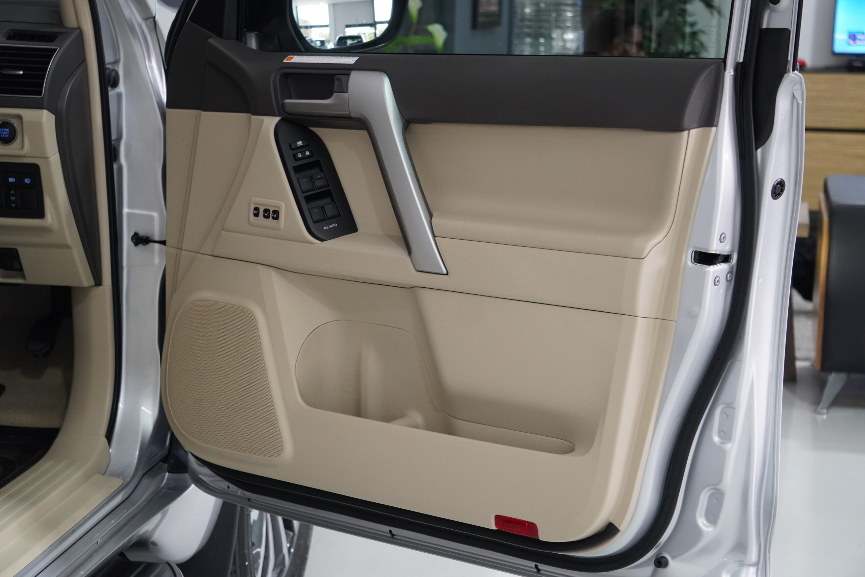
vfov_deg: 16.6
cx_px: 432
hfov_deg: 24.6
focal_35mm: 82
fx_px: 1982
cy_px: 288
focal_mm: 55
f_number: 4.5
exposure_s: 1/80
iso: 1250
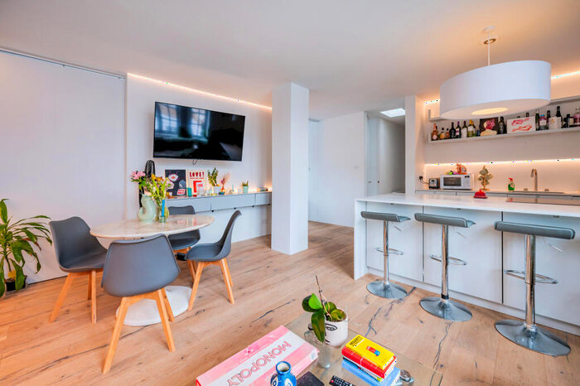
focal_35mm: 14
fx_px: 225
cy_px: 193
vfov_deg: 81.2
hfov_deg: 104.3
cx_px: 290
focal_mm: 14
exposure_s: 1/30
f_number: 9
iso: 500
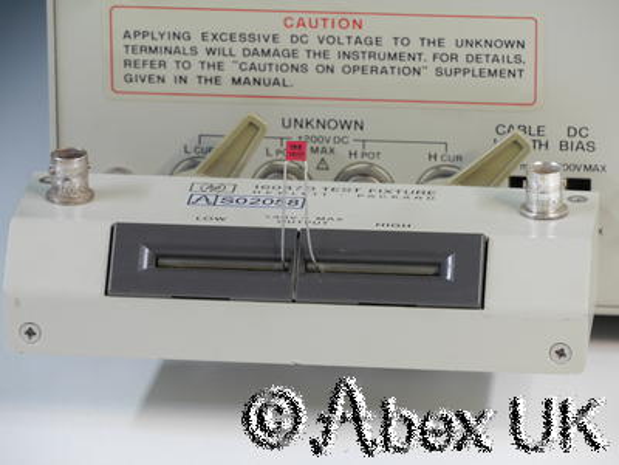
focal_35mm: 280
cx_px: 310
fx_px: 5007
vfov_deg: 5.3
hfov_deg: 7.1
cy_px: 232
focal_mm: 140
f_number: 8
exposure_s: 1/2.5
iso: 200
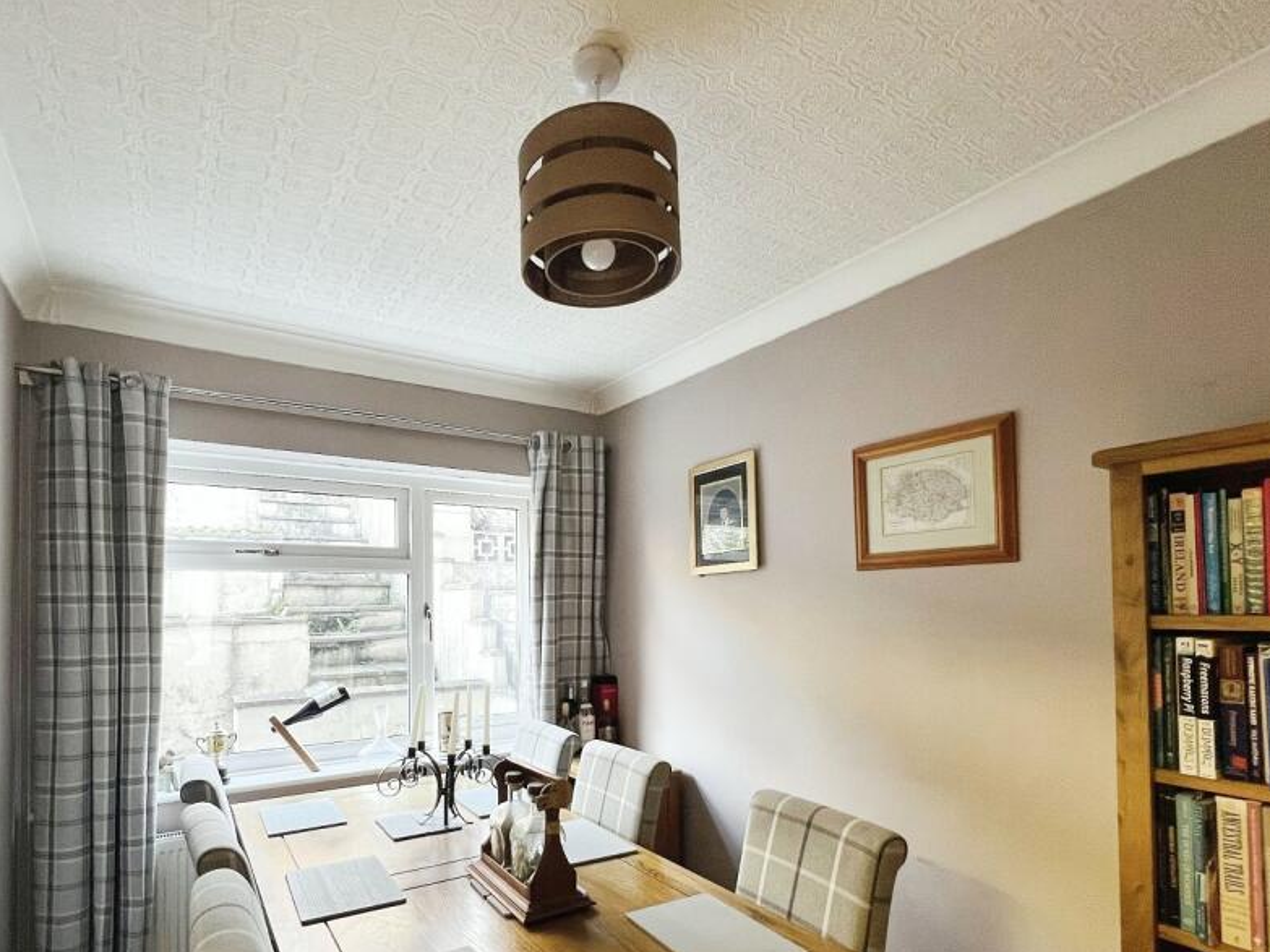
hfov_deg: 90.7
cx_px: 568
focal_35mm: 17
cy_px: 595
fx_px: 624
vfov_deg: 73.4
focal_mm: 1.57
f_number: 1.8
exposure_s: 1/50
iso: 125
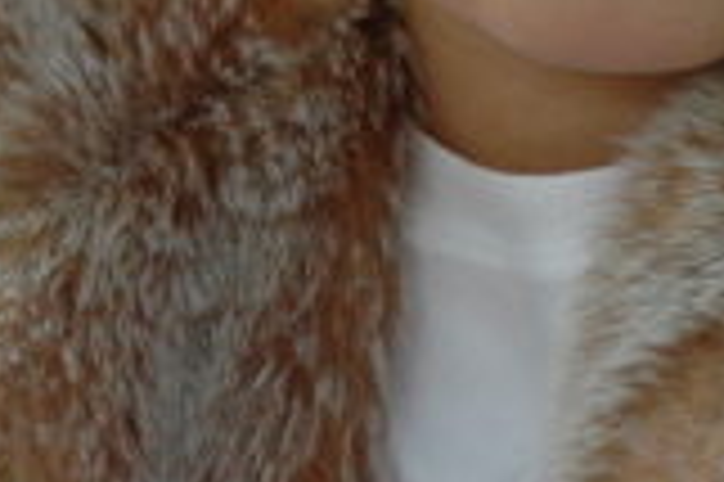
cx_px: 670
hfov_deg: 3.5
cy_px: -394
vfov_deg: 2.3
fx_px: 11813
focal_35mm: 588
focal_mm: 70
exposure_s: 1/100
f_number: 4.5
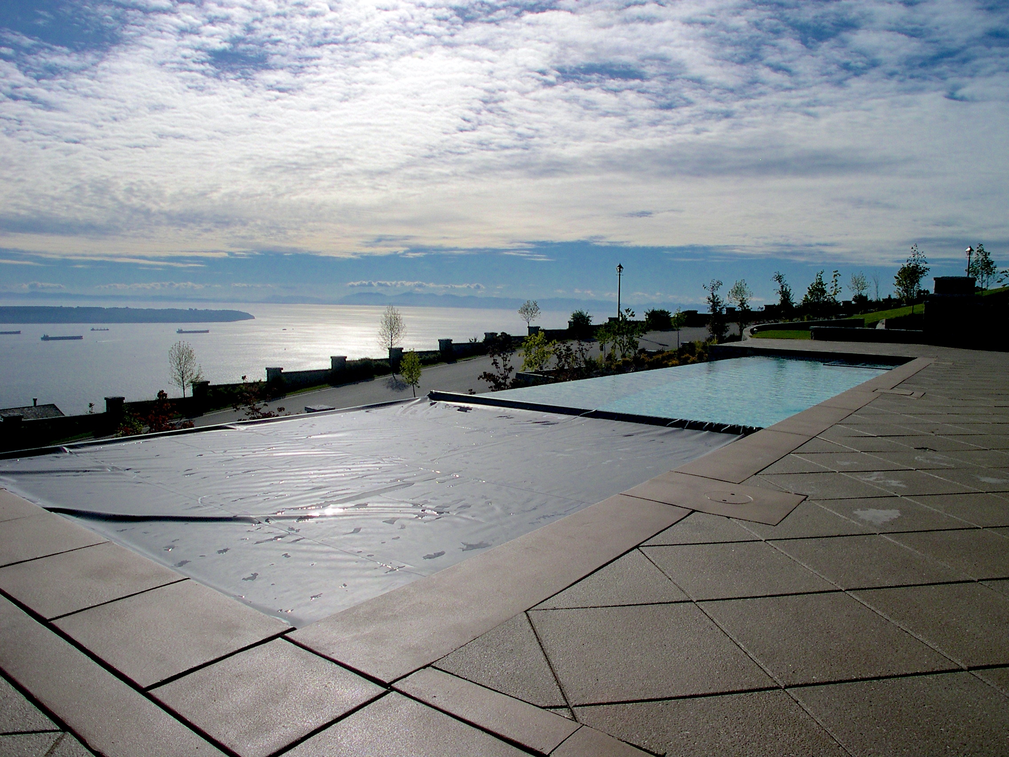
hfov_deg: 49.0
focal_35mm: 38
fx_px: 1108
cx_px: 504
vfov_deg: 37.7
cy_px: 378
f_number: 7.6
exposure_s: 1/839
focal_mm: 8
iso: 100
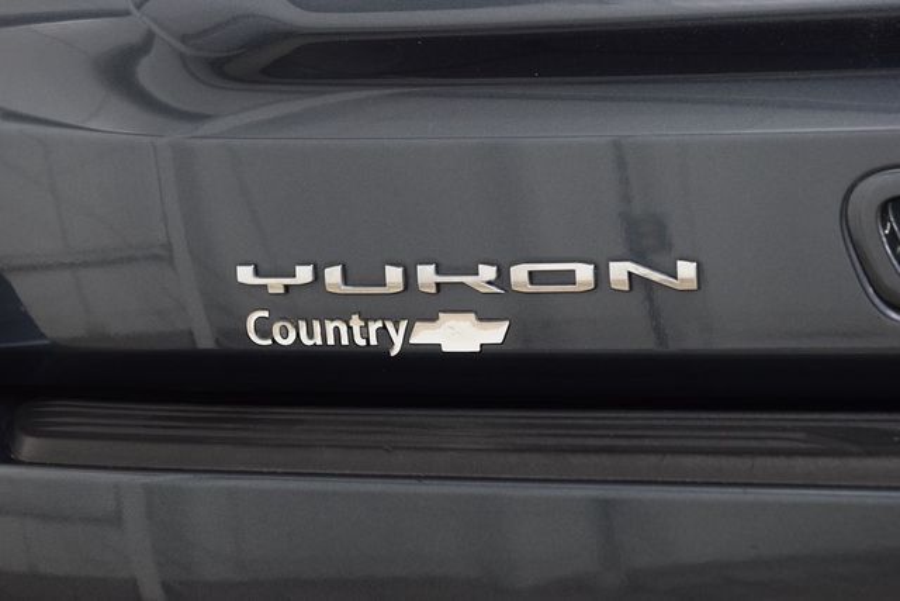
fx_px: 2625
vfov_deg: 13.0
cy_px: 300
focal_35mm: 105
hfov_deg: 19.5
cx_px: 450
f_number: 4.5
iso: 1600
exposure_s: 1/30
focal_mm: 70
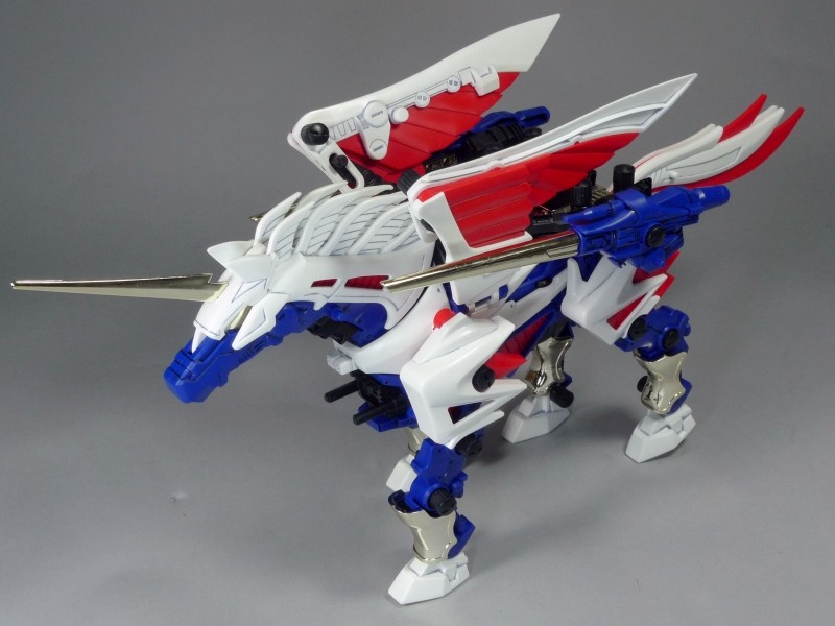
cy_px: 313
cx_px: 418
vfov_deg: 25.7
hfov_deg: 33.8
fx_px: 1375
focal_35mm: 57
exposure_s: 1/30
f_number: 8
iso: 200
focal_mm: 12.1
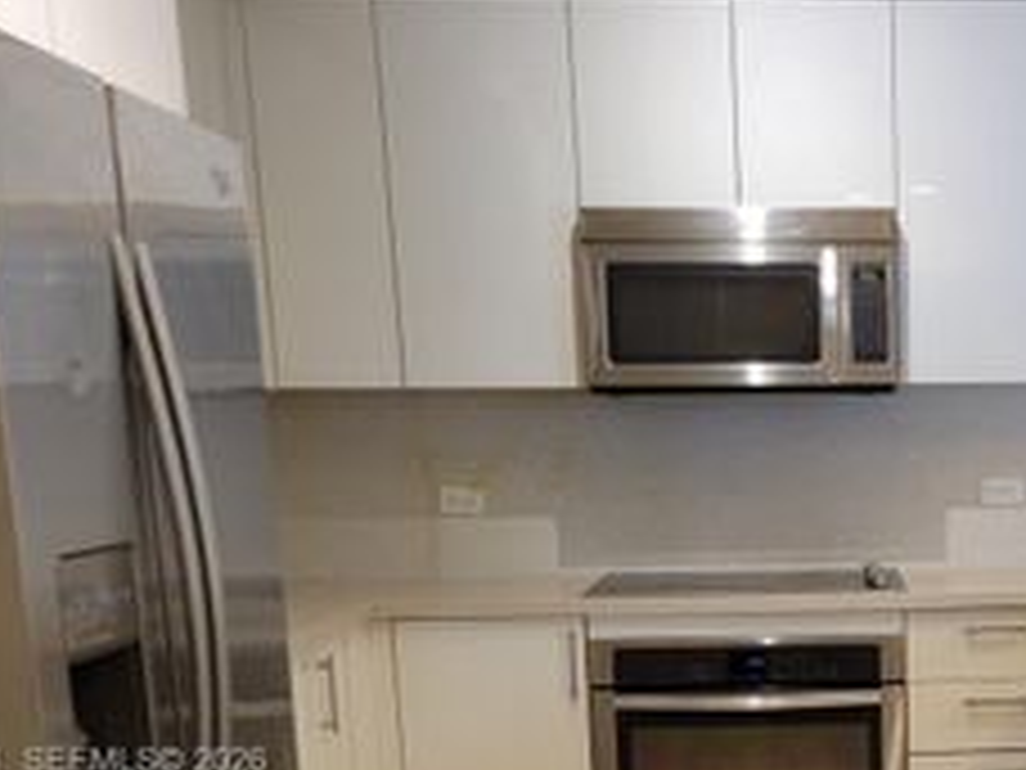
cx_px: 954
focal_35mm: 57
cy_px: 763
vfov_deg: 24.5
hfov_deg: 31.9
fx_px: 1689
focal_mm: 5.4
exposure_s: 1/46.6
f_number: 1.8
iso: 200
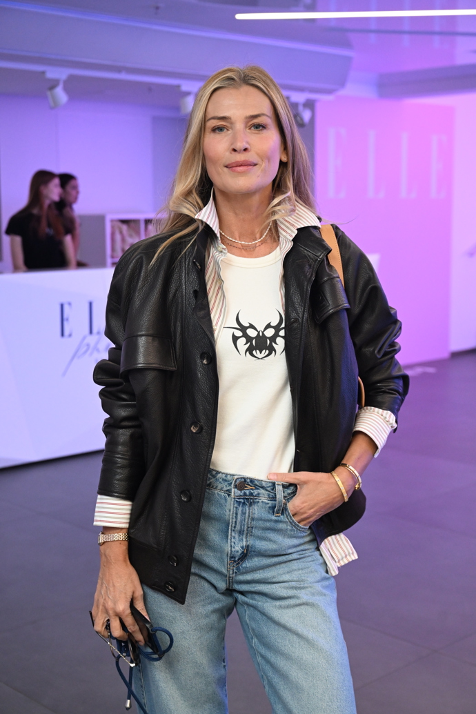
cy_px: 357
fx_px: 1051
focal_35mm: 53
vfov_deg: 37.5
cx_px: 238
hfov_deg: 25.5
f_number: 4.5
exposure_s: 1/250
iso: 4000
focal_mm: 53
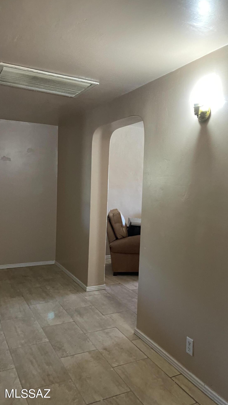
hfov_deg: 40.2
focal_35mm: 29
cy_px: 205
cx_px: 121
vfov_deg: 66.1
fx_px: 312
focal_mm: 5.1
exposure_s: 1/60
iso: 400
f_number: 1.6
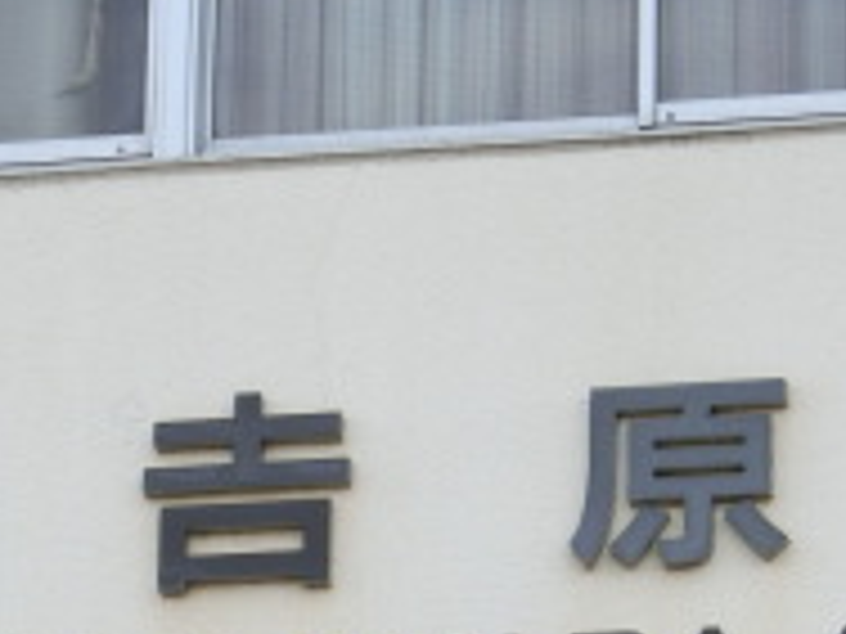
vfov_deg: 4.1
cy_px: 450
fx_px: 8920
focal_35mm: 365
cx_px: 207
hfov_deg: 5.4
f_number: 5.7
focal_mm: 19.1
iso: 100
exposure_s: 1/125
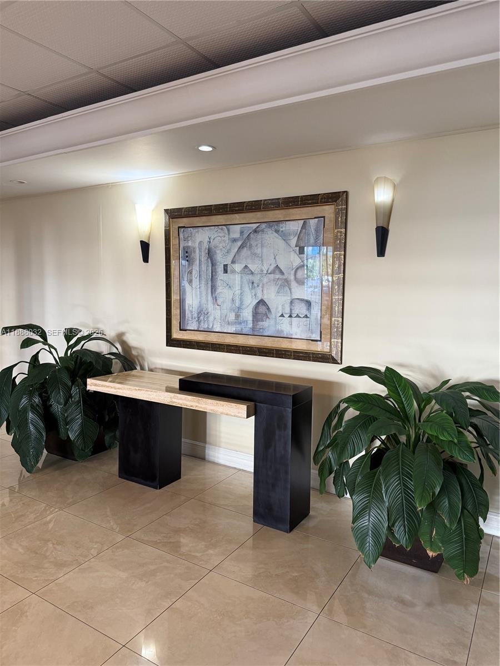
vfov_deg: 71.6
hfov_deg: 56.8
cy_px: 333
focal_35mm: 24
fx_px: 462
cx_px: 250
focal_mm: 6.76
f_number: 1.78
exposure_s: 1/60
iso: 250
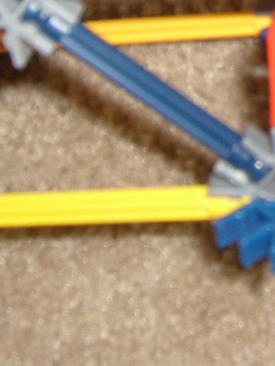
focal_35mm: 108
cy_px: -37
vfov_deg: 17.6
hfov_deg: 13.0
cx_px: 399
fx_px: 1144
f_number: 2.8
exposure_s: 1/45
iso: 100
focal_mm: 5.8
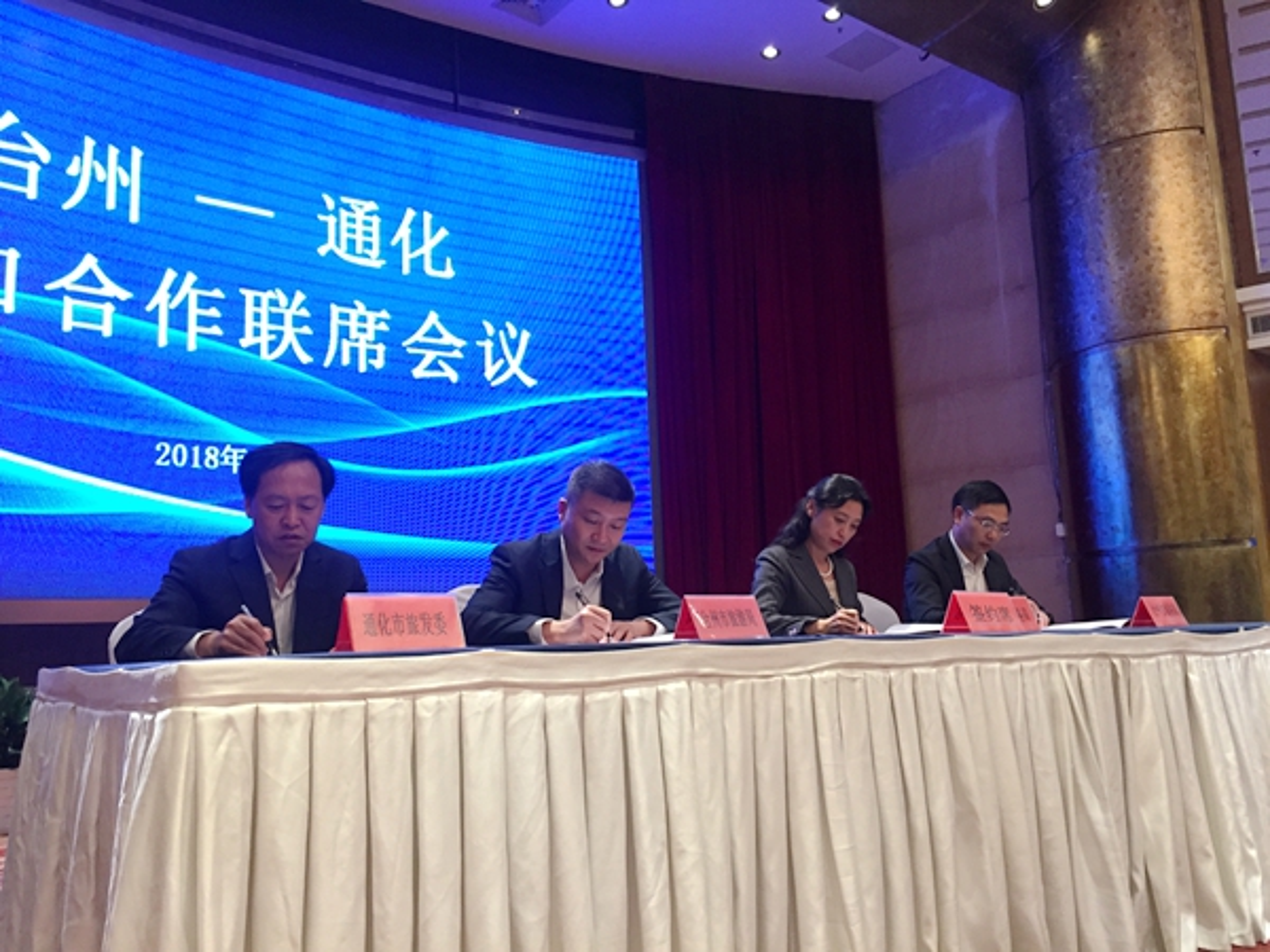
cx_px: 635
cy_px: 476
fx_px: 1064
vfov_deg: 48.2
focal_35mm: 29
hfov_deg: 61.7
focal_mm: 4.15
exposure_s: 1/33
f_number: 2.2
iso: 200
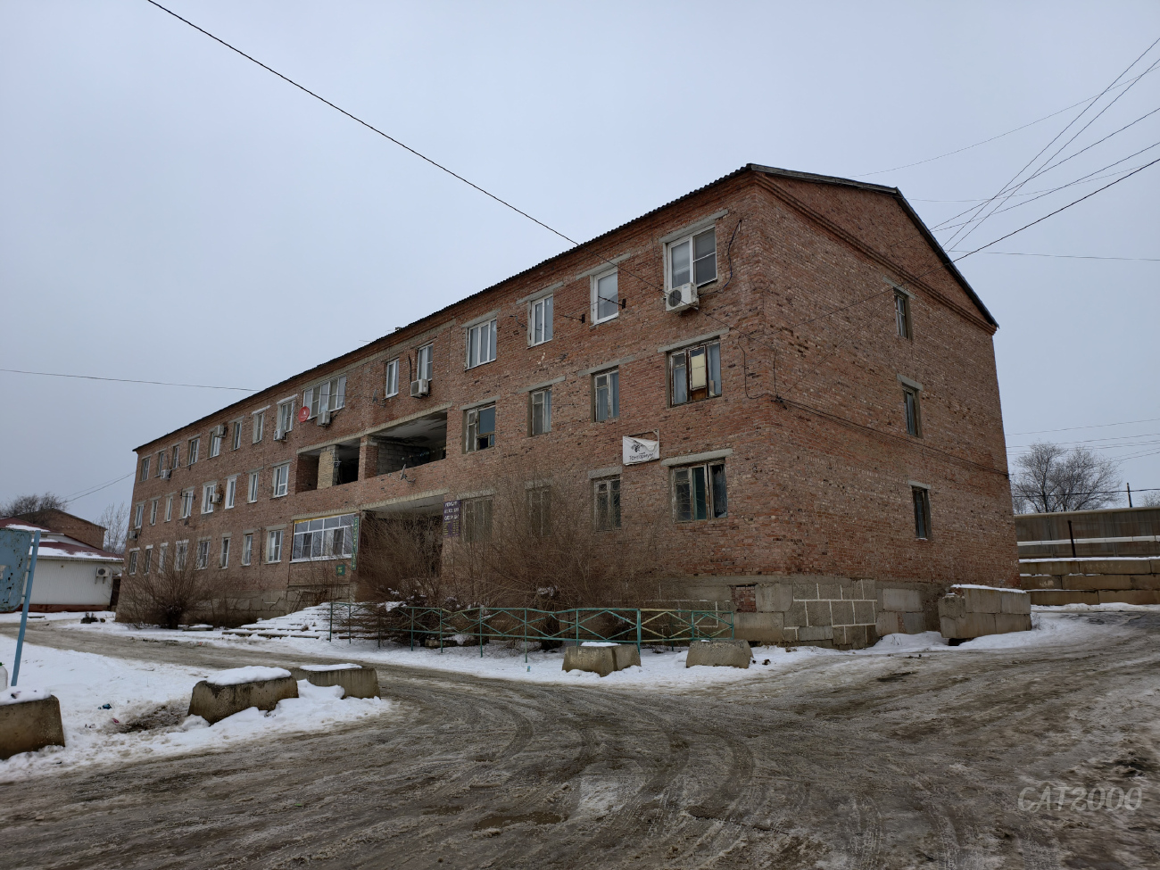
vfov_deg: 58.9
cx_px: 580
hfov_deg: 73.9
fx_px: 771
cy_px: 435
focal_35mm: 23
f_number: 1.57
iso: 72
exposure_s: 1/1727
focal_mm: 6.54
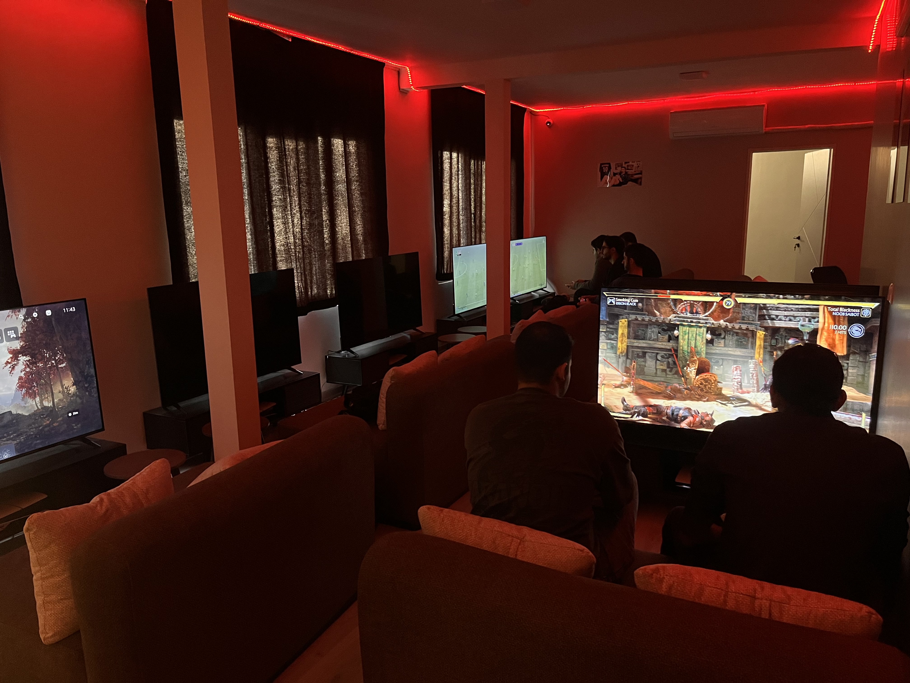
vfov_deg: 53.1
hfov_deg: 67.3
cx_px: 455
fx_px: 683
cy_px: 342
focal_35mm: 26
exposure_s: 1/50
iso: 320
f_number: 1.6
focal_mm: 5.1
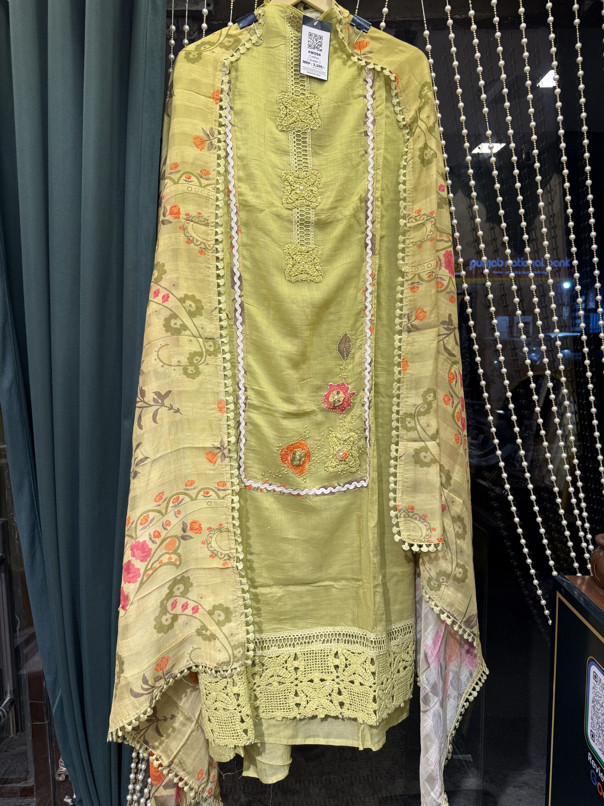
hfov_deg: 56.8
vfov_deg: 71.6
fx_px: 558
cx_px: 302
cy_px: 403
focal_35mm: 24
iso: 64
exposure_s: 1/100
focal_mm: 6.76
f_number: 1.78
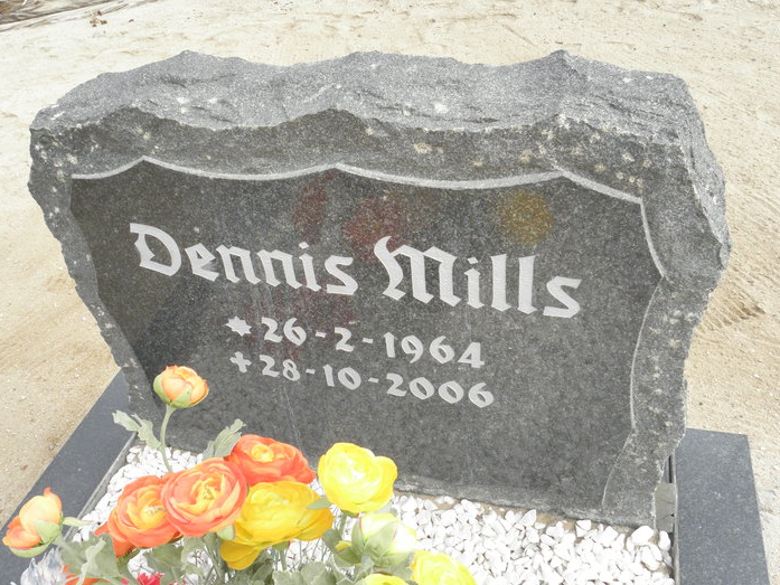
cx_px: 353
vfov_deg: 45.4
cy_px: 282
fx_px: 699
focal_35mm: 31
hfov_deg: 58.2
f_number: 5.6
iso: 200
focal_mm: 4.83
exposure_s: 1/320
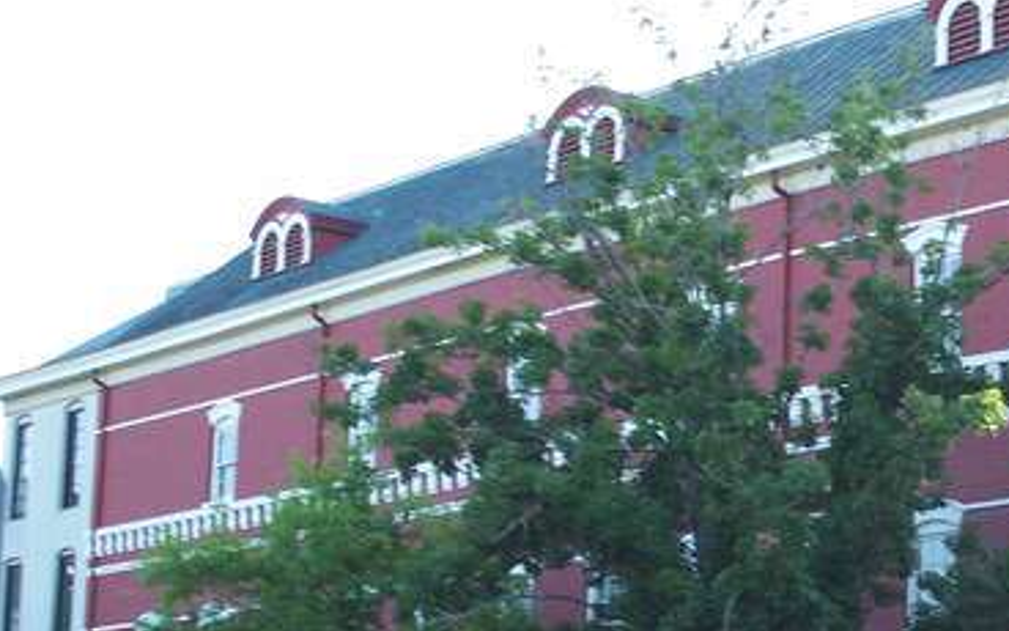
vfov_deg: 13.1
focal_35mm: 99
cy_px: 582
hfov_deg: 20.5
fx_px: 2722
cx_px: 962
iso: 64
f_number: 3.2
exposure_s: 1/80
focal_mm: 9.1
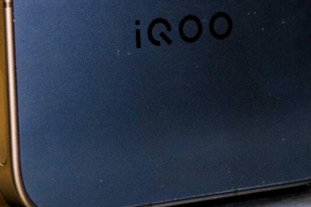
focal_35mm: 241
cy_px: -172
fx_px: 2082
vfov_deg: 5.6
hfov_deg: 8.5
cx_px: 293
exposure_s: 1/13
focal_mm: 50
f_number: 5.6
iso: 640
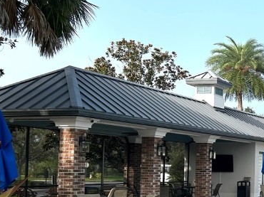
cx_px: 325
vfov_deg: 20.3
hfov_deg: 24.3
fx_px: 549
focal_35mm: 72
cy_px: 141
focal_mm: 5.7
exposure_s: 1/3356
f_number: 1.5
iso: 50
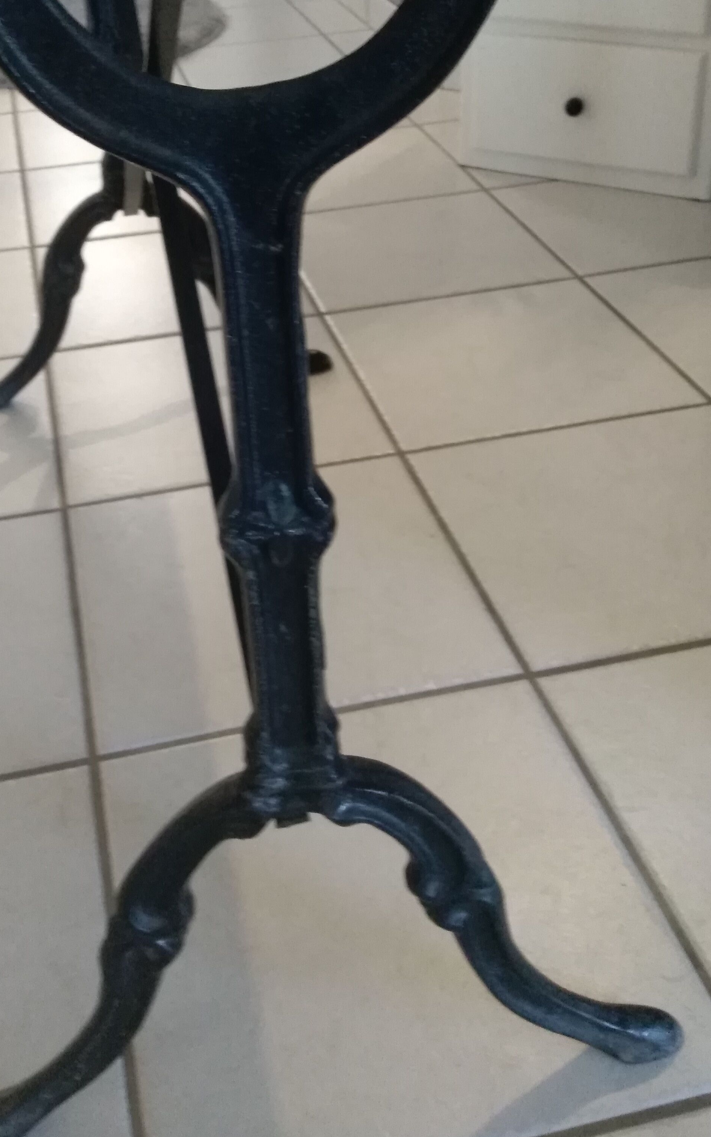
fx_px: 1178
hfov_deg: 33.5
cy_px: 458
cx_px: 291
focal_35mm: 38
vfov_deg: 51.2
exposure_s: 1/33.3
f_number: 2
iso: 761
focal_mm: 3.54
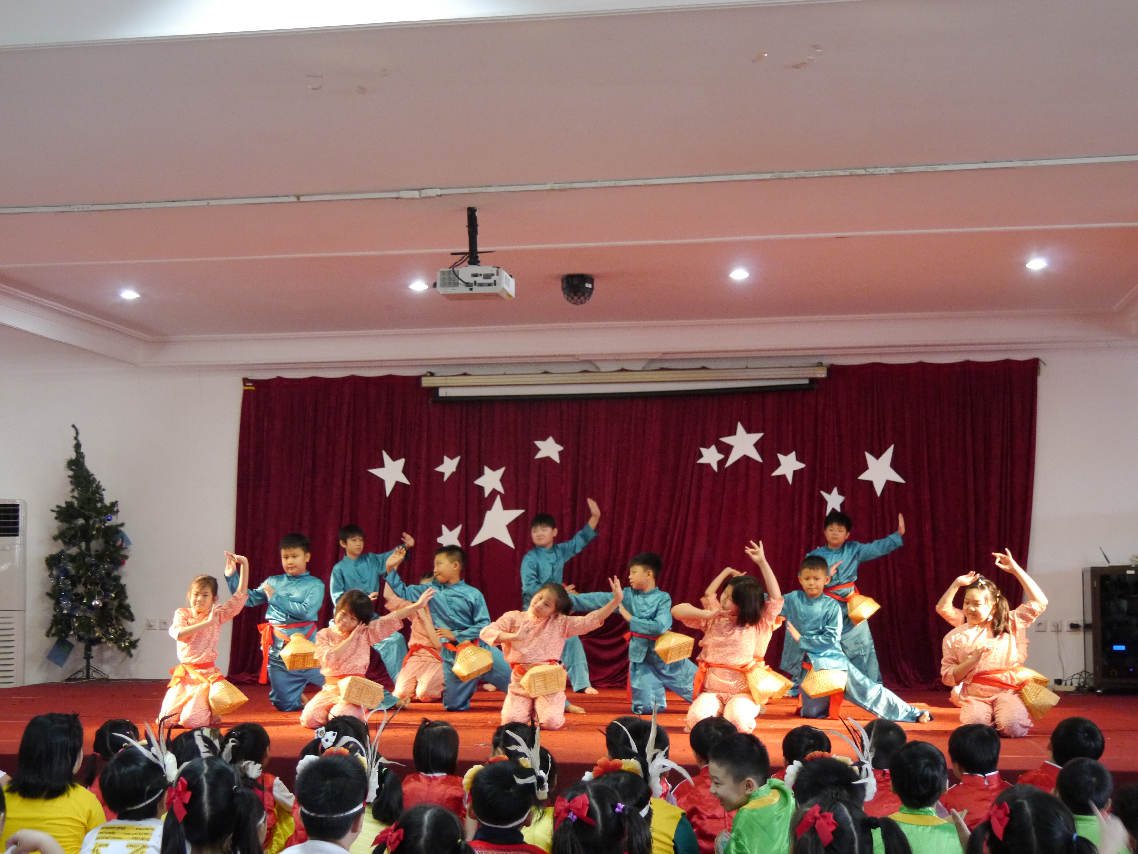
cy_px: 427
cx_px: 569
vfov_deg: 30.3
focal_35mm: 48
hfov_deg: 39.7
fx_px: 1578
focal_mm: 24
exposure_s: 1/50
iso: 1600
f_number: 4.1
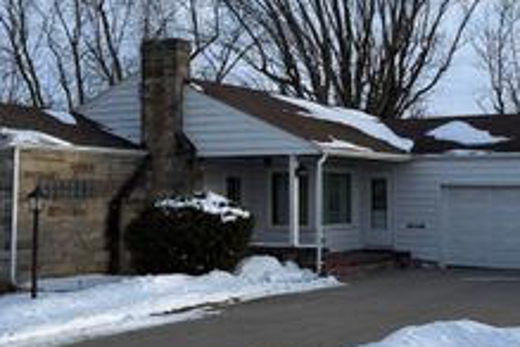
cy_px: 141
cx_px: 363
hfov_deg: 34.6
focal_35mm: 57
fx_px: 823
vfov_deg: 23.7
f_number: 1.78
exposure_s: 1/2445
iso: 80
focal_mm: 6.76
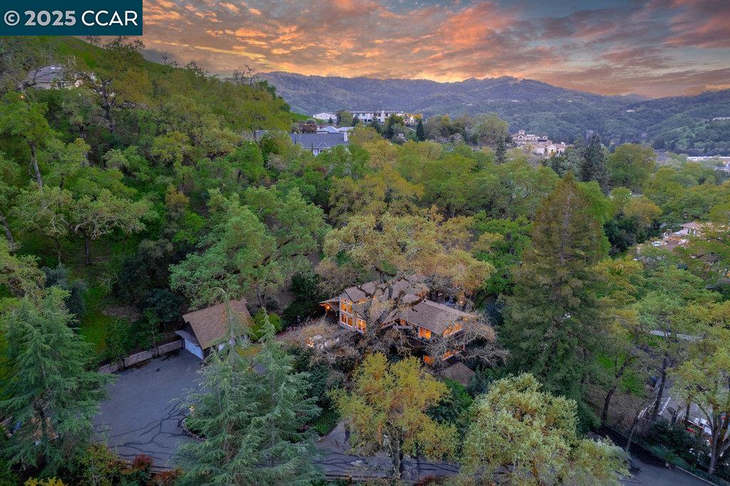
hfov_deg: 78.6
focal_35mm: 22
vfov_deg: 57.2
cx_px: 365
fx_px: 446
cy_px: 243
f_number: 2.8
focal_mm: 8.38
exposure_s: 1/30
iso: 100
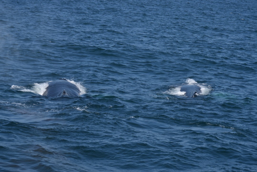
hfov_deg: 15.2
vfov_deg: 10.2
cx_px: 128
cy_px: 86
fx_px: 964
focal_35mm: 135
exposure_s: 1/1600
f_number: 5.6
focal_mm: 90
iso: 200
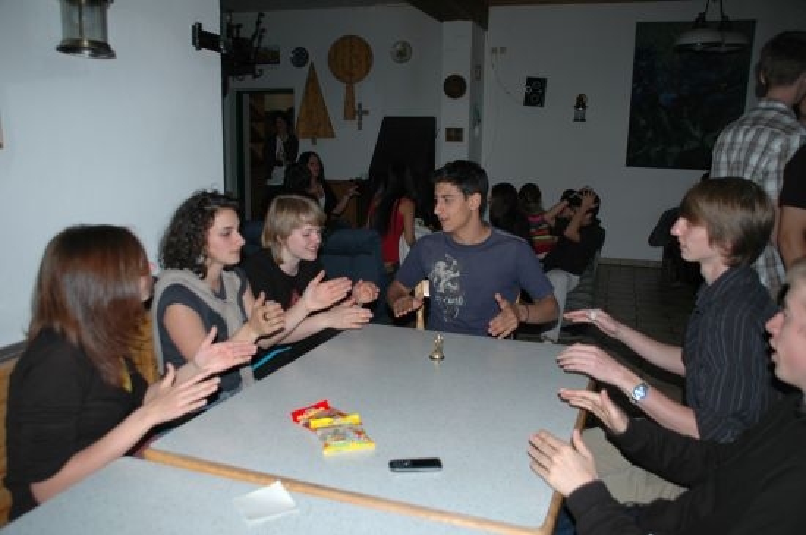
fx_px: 704
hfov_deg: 59.6
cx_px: 403
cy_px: 268
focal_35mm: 32
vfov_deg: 41.6
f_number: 3.8
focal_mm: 21
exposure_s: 1/60
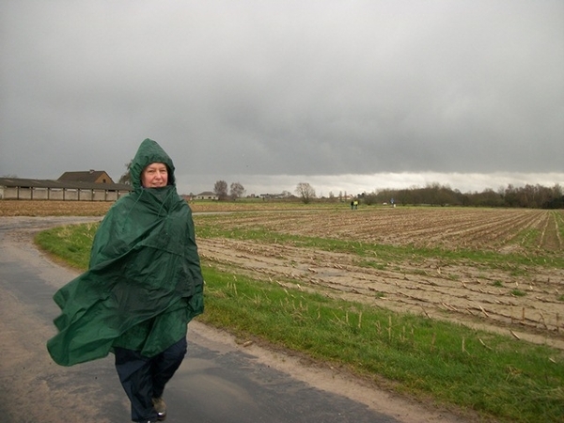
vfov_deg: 44.2
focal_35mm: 32
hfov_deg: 56.8
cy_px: 212
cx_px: 282
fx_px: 521
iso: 80
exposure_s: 1/125
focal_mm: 5.7
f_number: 2.9
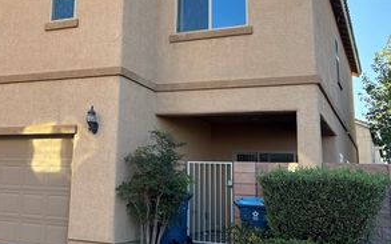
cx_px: 107
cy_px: 71
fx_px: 501
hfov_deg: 41.6
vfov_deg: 27.2
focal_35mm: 47
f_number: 1.6
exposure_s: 1/758
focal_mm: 5.96
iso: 50
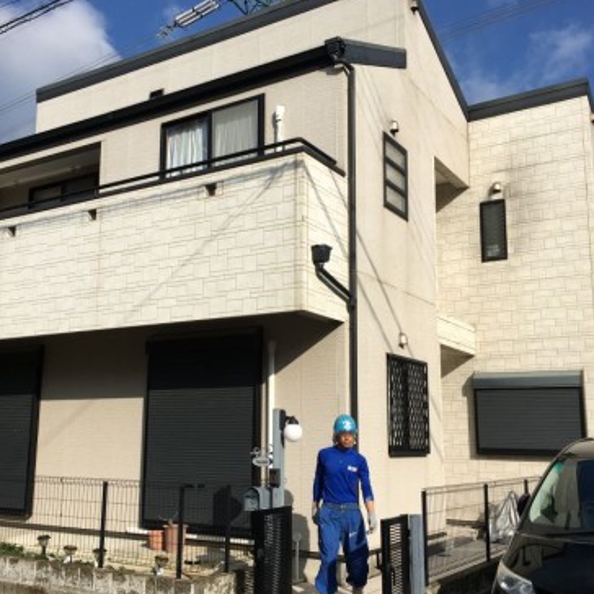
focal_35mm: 38
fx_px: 738
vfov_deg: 43.8
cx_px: 258
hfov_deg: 43.8
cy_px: 309
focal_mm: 4.15
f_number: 2.2
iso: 25
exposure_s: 1/2024
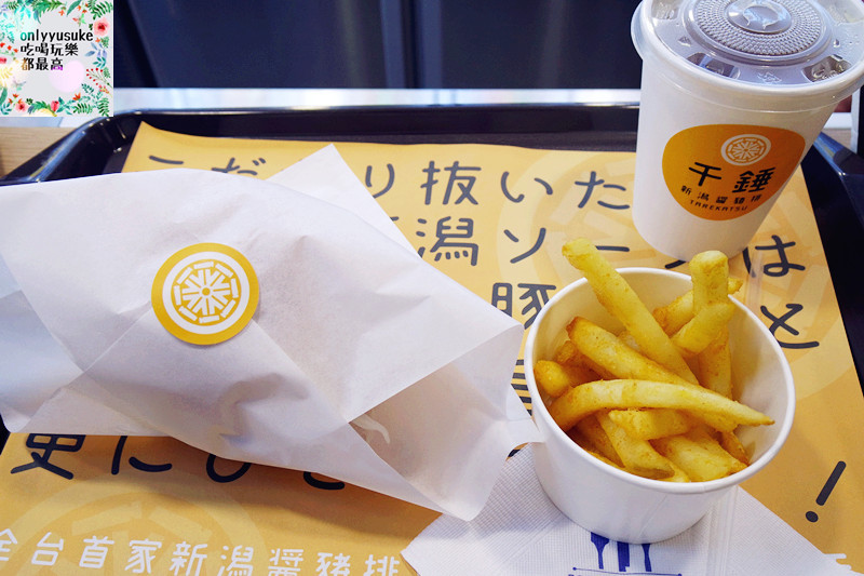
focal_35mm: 29
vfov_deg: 44.9
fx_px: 696
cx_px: 432
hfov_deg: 63.7
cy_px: 288
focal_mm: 11
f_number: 4
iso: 400
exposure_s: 1/40
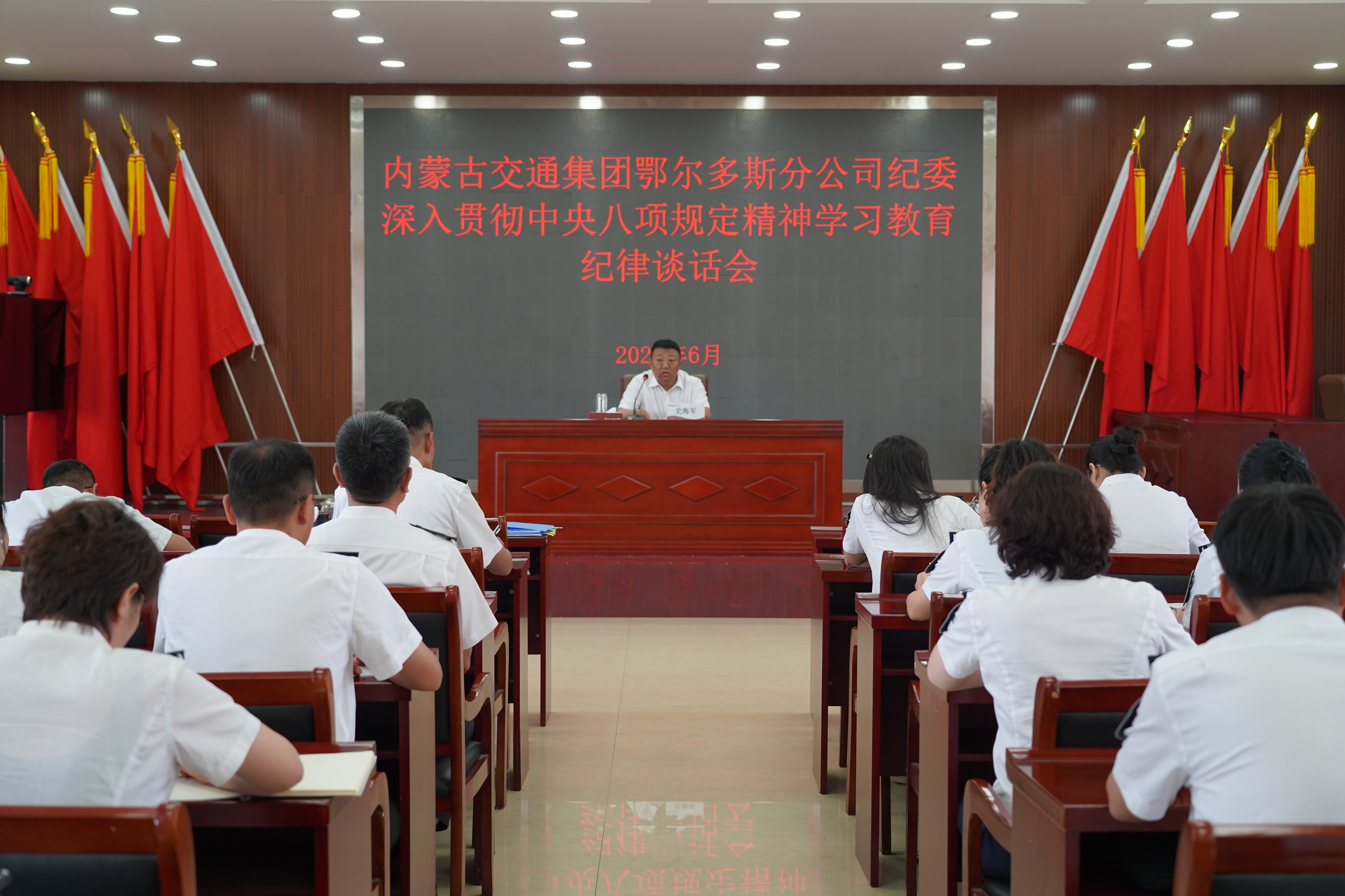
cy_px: 448
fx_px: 1831
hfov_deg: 40.3
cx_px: 672
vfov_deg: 27.5
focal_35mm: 49
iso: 1600
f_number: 4
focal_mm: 49
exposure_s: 1/160
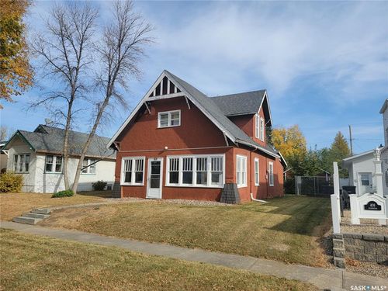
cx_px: 194
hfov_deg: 71.6
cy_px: 146
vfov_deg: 56.8
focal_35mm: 24
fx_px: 269
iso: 16
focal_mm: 6.7
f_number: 1.8
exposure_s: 1/883
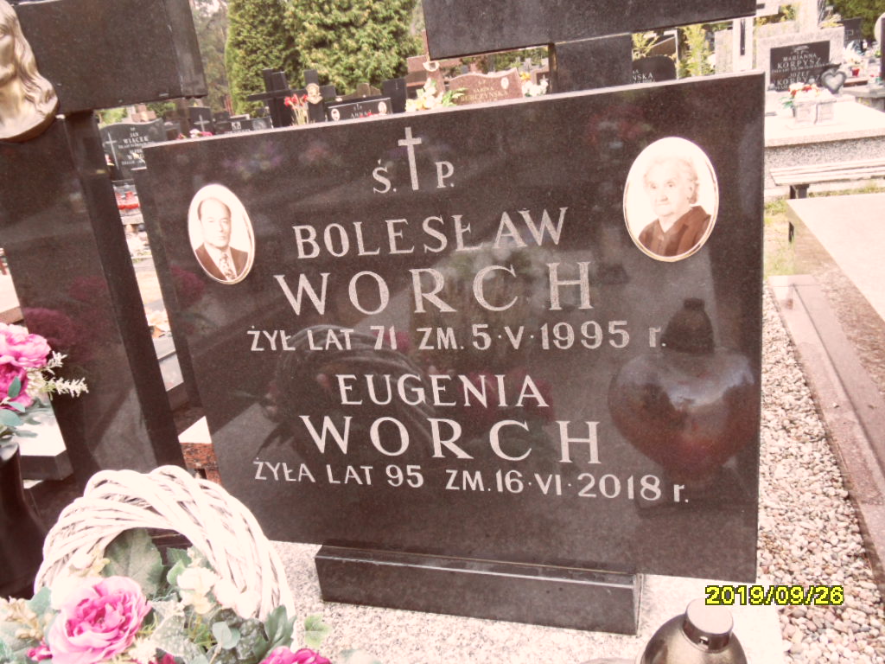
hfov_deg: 63.4
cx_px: 442
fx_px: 716
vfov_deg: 49.7
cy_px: 332
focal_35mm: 28
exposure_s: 1/30
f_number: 3.4
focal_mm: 4.6
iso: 160
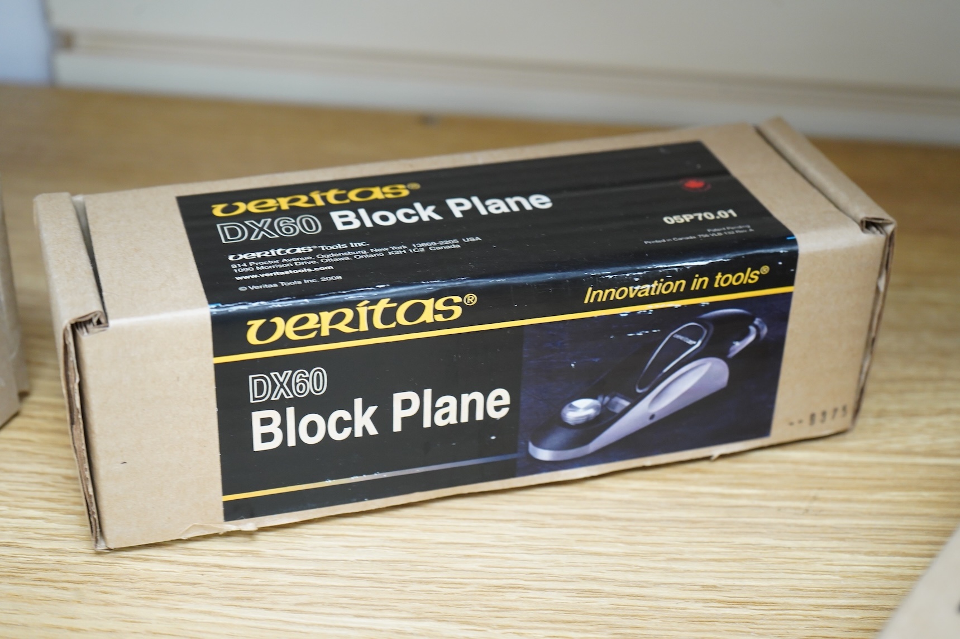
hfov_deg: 37.5
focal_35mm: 53
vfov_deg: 25.5
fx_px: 1412
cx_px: 480
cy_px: 320
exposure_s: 1/80
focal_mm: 53
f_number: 5.6
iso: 2500
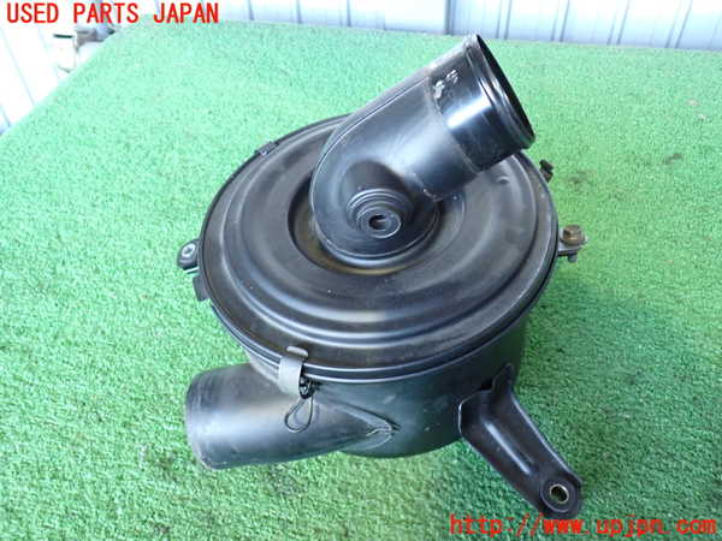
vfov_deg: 46.8
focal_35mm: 30
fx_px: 626
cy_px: 270
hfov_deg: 60.0
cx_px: 361
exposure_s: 1/30
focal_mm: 5.4
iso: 500
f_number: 2.3
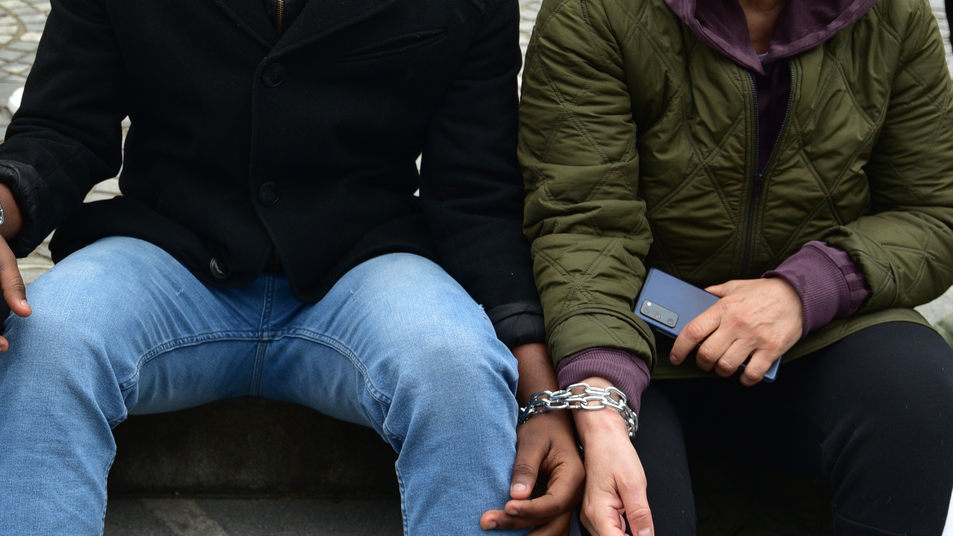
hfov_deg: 34.4
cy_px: 97
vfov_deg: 19.8
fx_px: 1516
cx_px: 284
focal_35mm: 60
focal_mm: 32
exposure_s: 1/800
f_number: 4.5
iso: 500
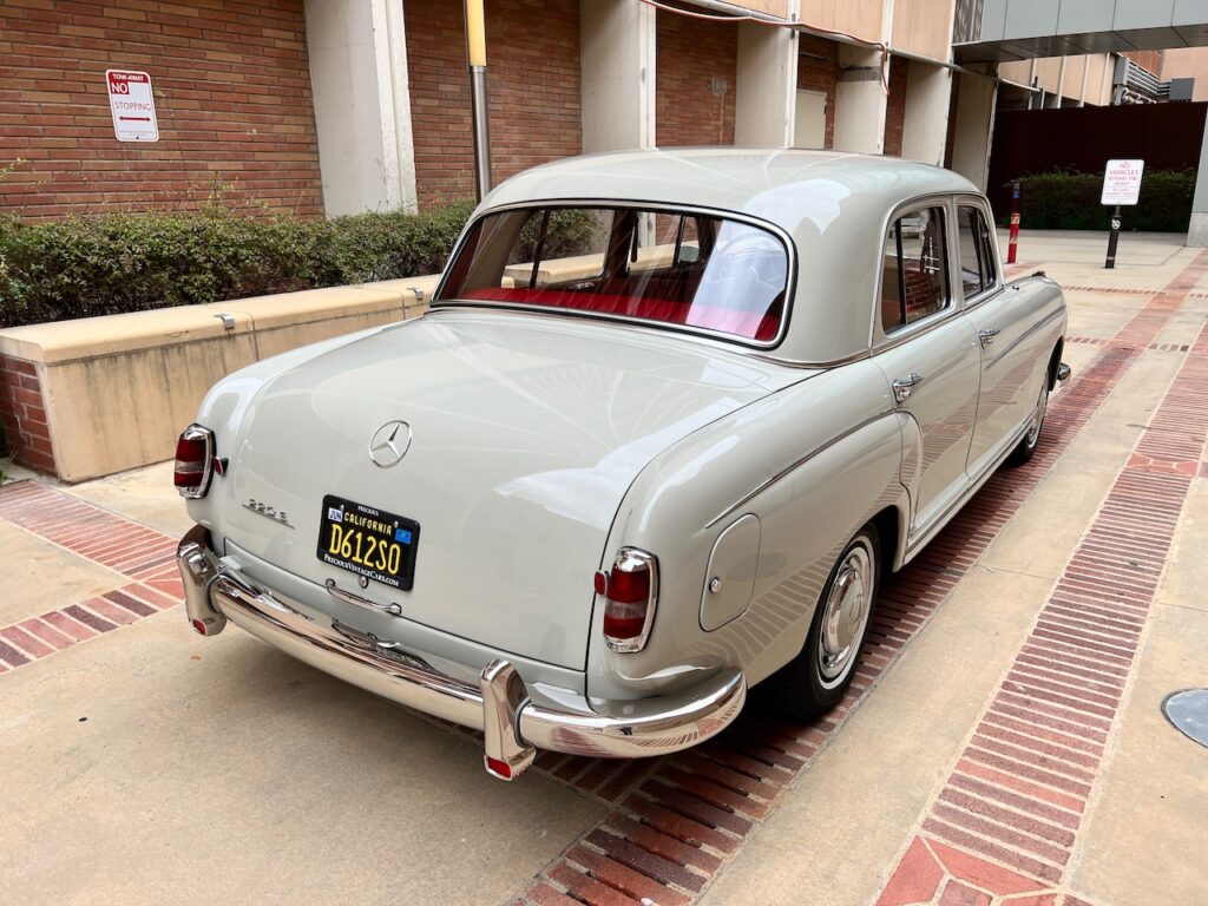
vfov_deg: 53.1
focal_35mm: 26
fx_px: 907
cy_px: 453
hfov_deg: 67.3
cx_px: 604
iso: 50
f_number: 1.5
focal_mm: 5.7
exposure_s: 1/670
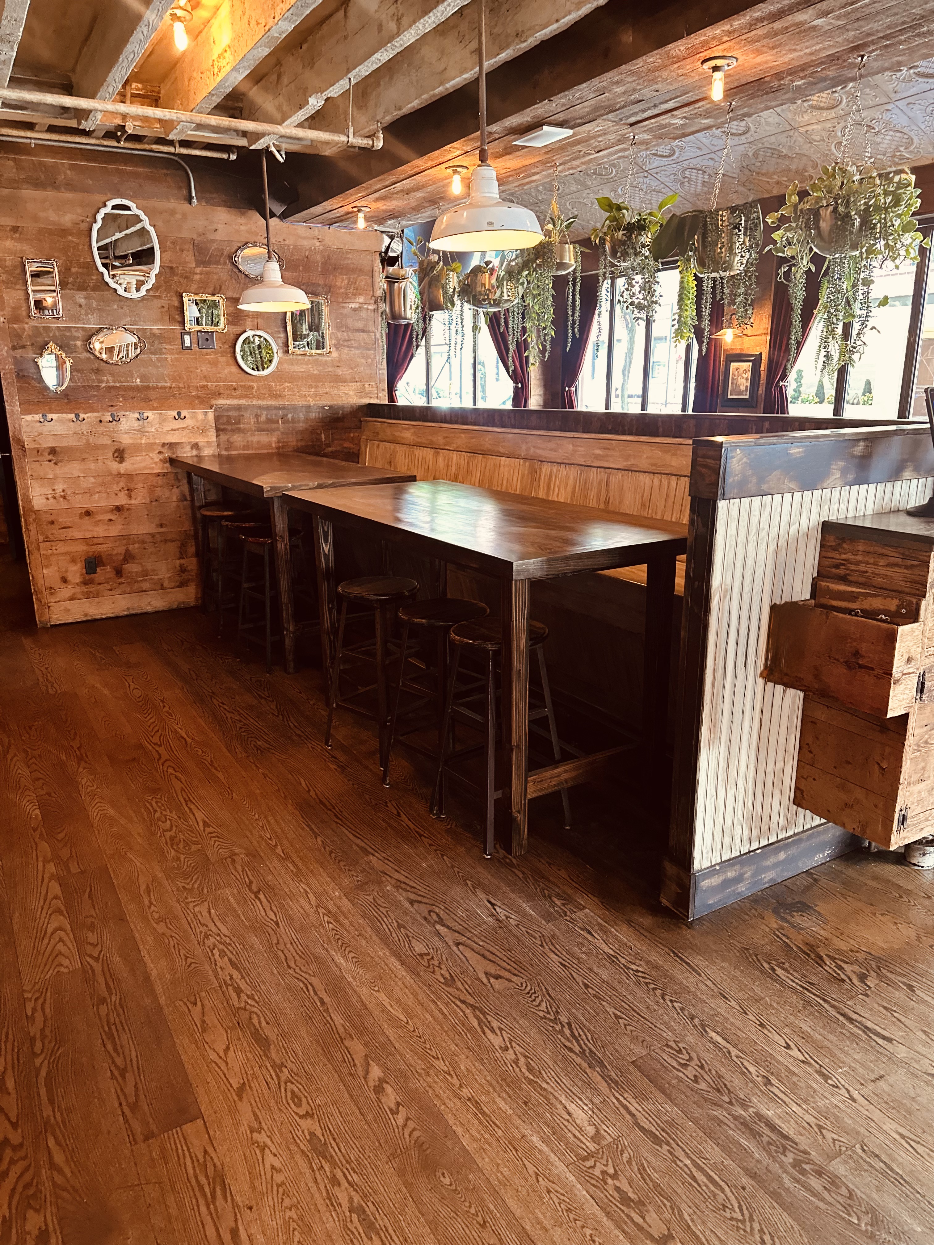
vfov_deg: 71.6
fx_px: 863
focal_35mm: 24
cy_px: 622
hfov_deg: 56.8
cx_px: 467
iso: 640
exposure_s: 1/60
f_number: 1.78
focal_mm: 6.86
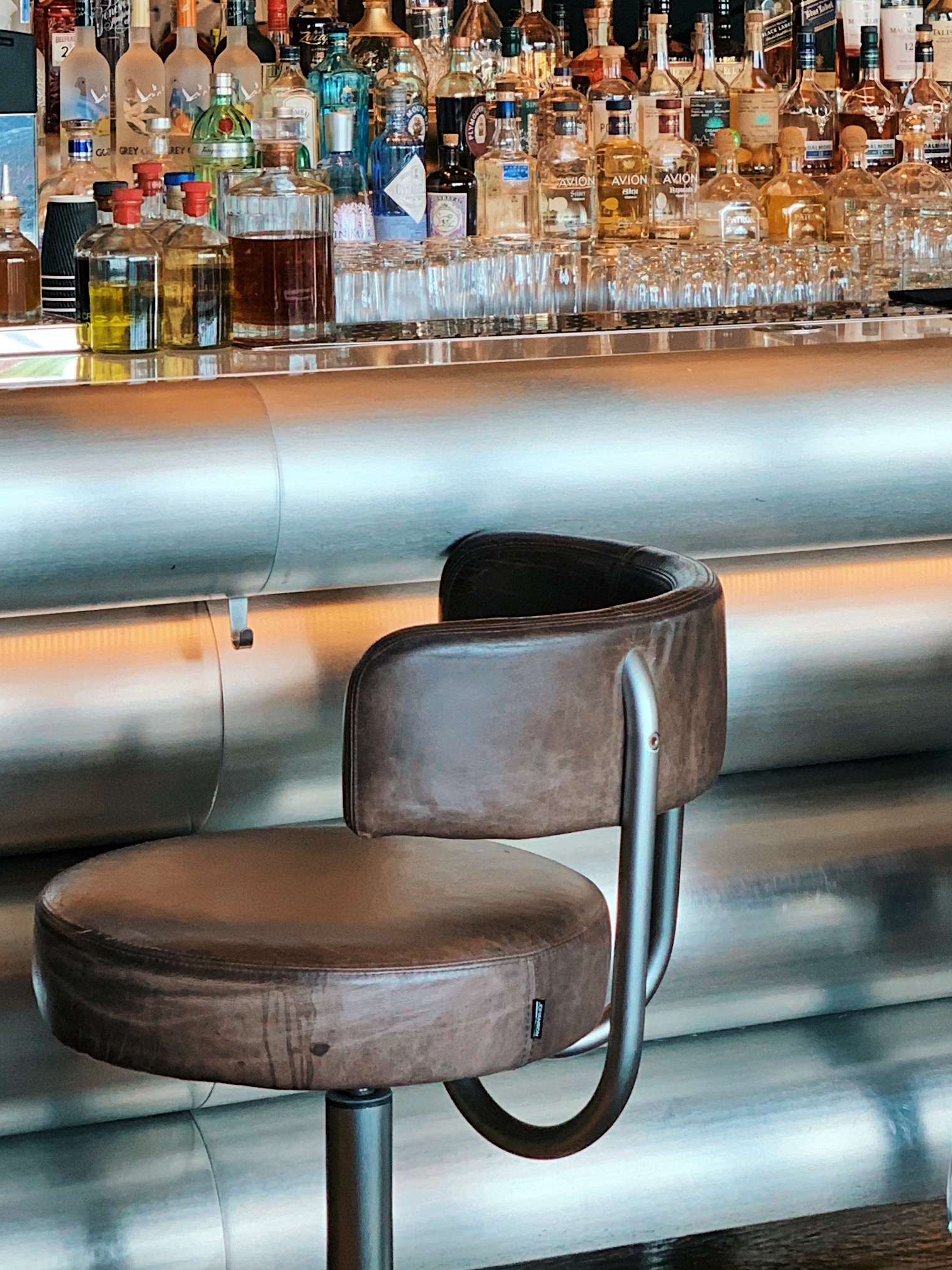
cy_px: 147
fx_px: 3814
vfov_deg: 18.6
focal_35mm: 104
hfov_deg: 14.1
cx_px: 789
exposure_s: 1/50
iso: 100
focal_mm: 6
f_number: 2.4
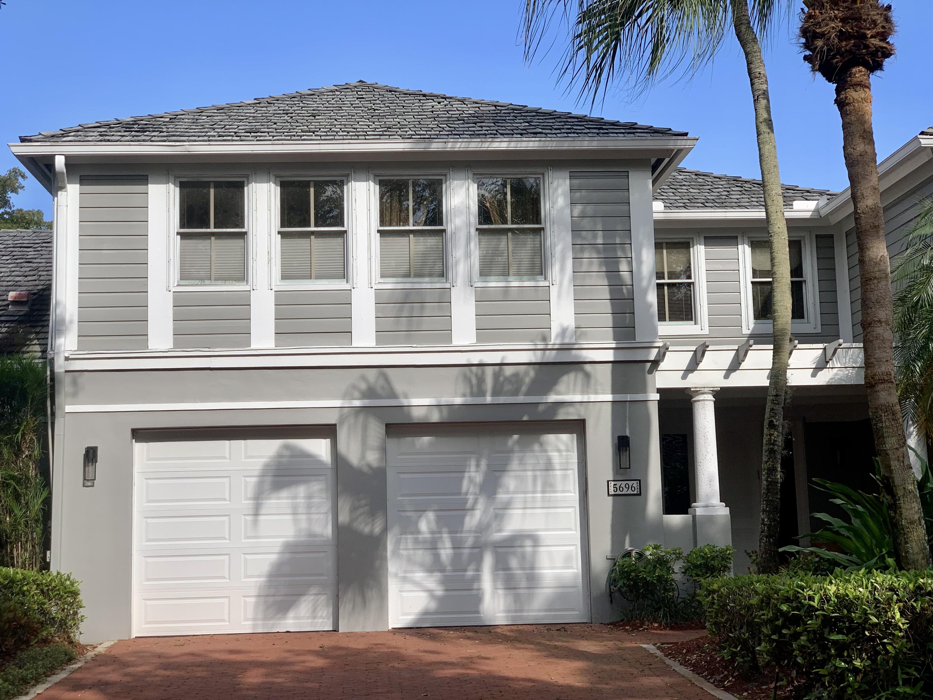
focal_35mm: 52
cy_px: 350
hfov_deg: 36.8
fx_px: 1402
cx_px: 466
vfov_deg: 28.0
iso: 16
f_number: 2.4
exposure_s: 1/959
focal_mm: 6
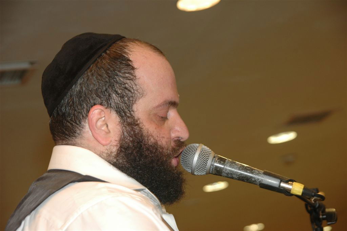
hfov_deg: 17.5
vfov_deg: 11.7
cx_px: 174
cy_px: 116
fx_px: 1127
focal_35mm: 117
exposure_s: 1/40
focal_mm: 78
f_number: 5.6
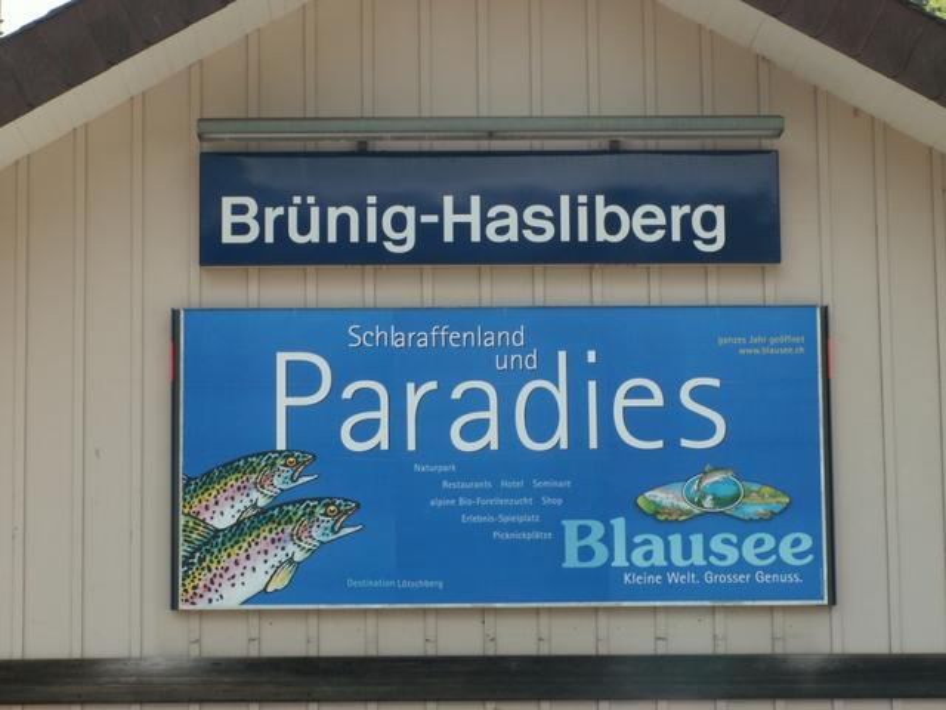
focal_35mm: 110
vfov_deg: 13.5
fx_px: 3006
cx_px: 473
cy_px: 355
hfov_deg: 17.9
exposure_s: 1/100
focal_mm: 17.92
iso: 50
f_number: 6.3
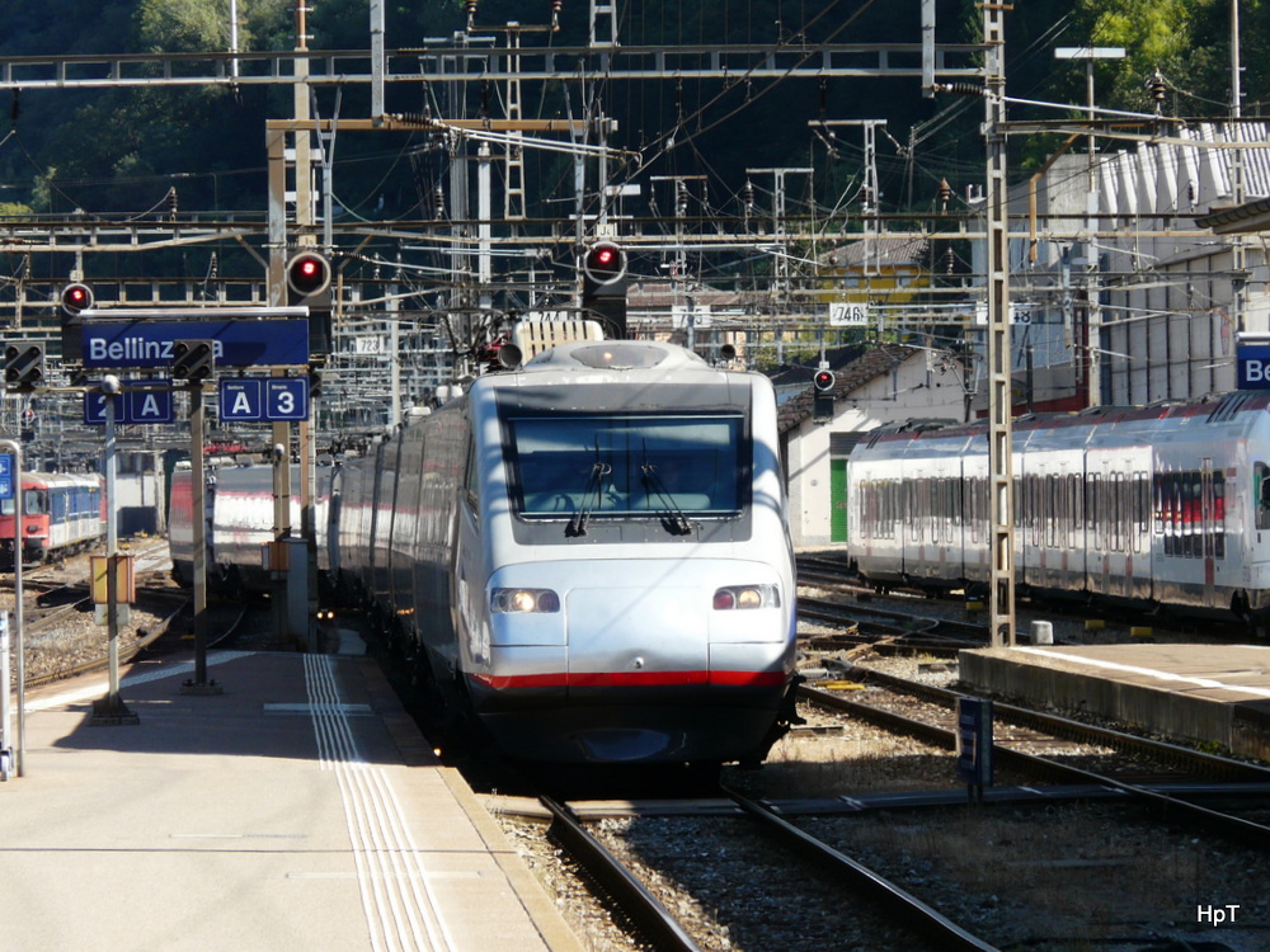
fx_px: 10419
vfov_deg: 5.2
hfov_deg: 7.0
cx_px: 635
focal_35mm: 284
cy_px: 476
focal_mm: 46.7
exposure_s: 1/250
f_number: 5
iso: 100
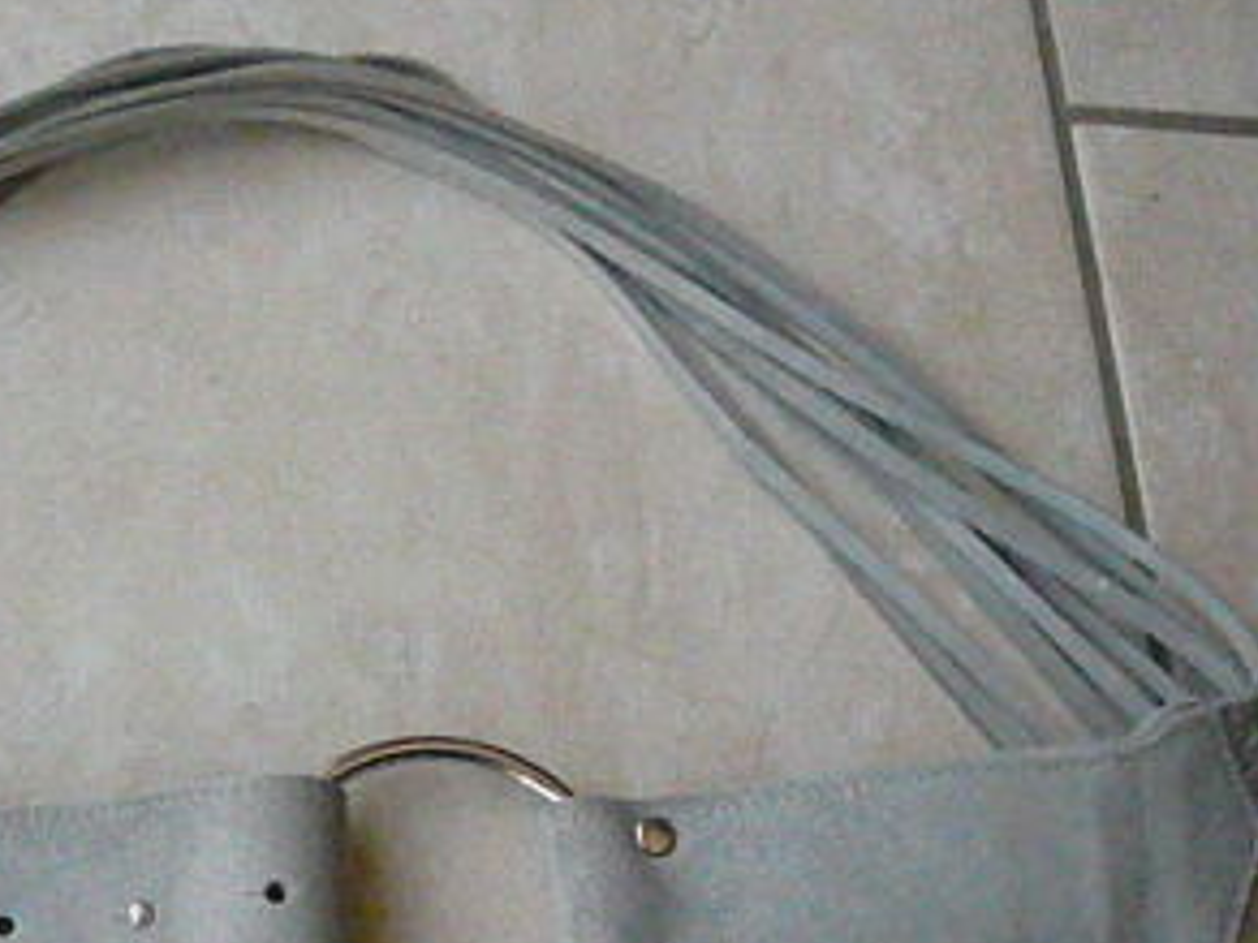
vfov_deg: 31.1
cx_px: 297
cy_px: 685
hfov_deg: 40.0
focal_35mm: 46
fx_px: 1672
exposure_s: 1/320
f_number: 8
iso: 3200
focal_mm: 4.6
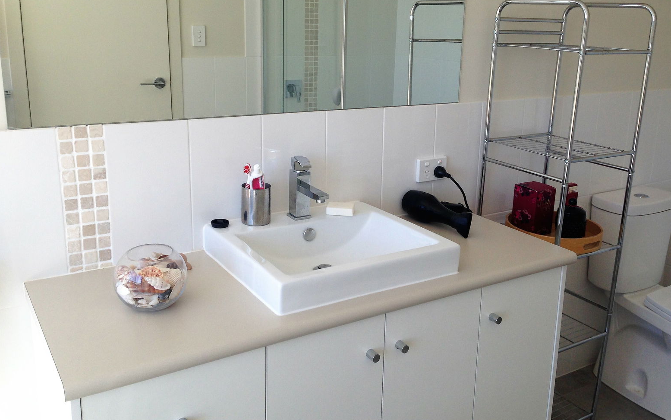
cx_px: 343
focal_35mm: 36
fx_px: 658
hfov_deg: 54.0
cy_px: 170
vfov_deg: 35.2
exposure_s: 1/304
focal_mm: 4.12
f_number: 2.4
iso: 50
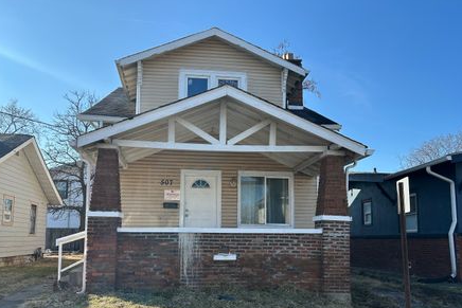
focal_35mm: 31
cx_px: 221
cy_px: 194
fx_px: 398
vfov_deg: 42.0
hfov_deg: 60.2
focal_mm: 5.7
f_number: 1.5
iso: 50
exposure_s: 1/2299
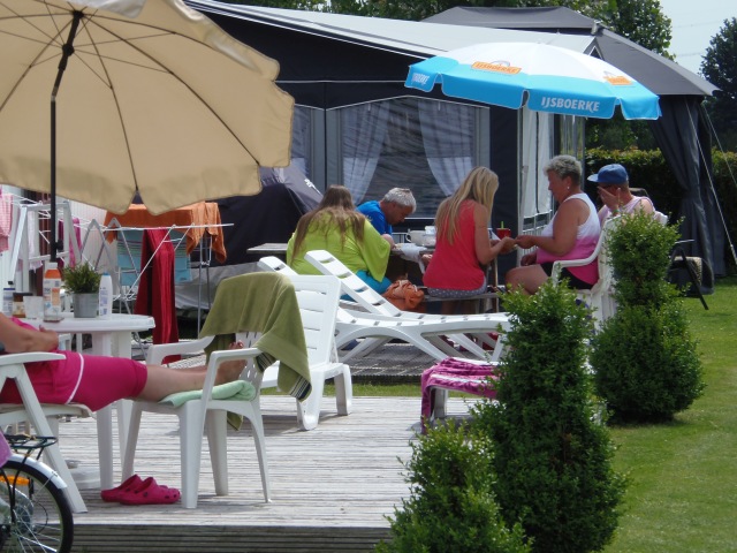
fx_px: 3917
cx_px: 368
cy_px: 276
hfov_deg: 10.7
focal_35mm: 184
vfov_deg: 8.1
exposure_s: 1/500
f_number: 4.9
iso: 64
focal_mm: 34
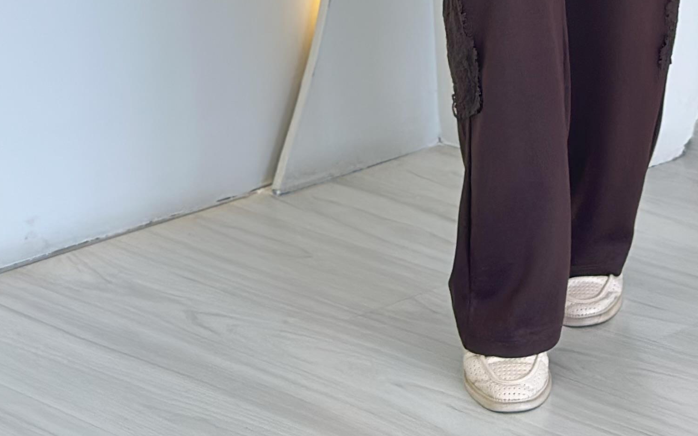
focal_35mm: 137
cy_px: -369
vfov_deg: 9.1
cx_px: 589
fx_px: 2606
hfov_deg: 15.1
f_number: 1.78
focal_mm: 6.86
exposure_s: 1/126
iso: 80
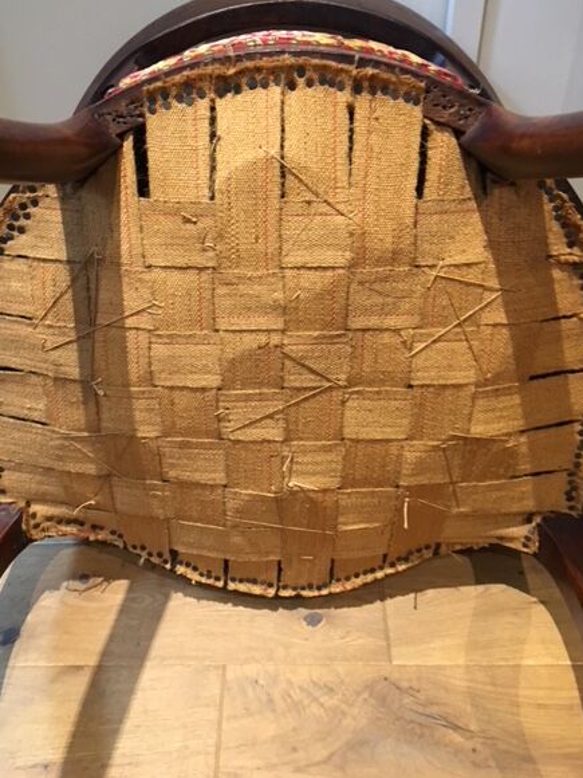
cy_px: 364
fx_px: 719
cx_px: 279
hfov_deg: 44.1
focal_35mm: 32
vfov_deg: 56.8
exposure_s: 1/33
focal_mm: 4.15
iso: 250
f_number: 2.2
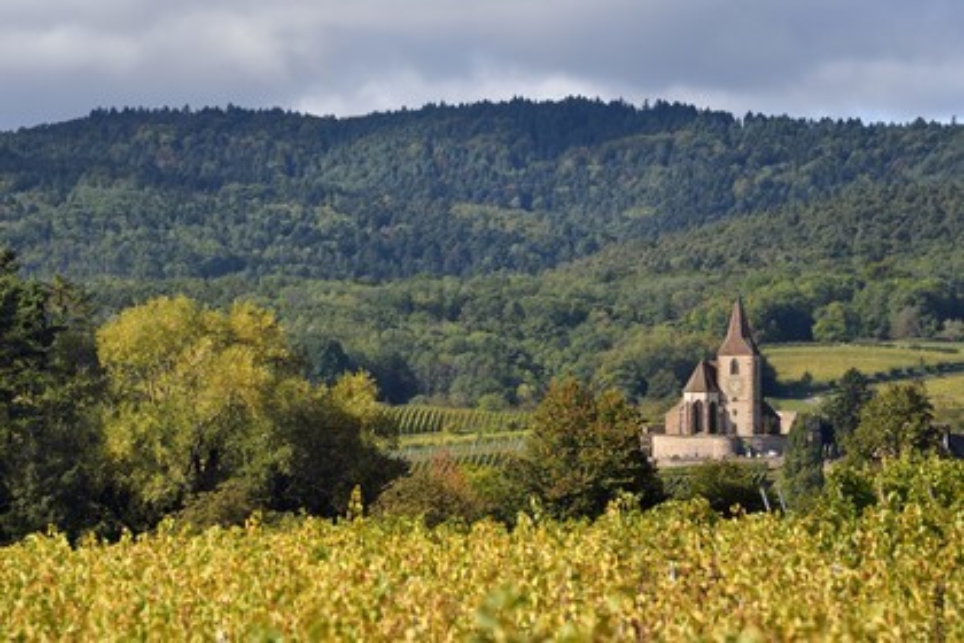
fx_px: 5355
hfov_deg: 10.3
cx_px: 482
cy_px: 322
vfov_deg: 6.9
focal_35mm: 200
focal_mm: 200
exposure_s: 1/320
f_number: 9
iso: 200
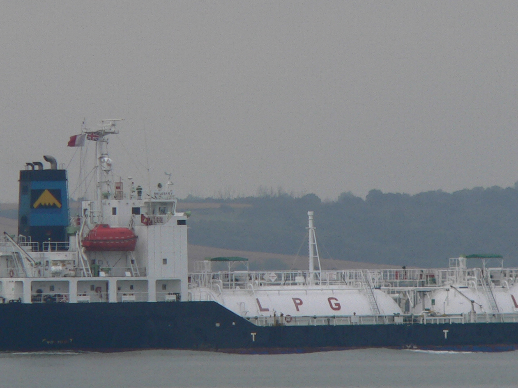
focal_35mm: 877
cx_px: 358
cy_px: 266
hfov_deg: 2.3
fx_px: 13125
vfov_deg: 1.7
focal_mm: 72
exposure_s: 1/500
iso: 80
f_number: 4.6
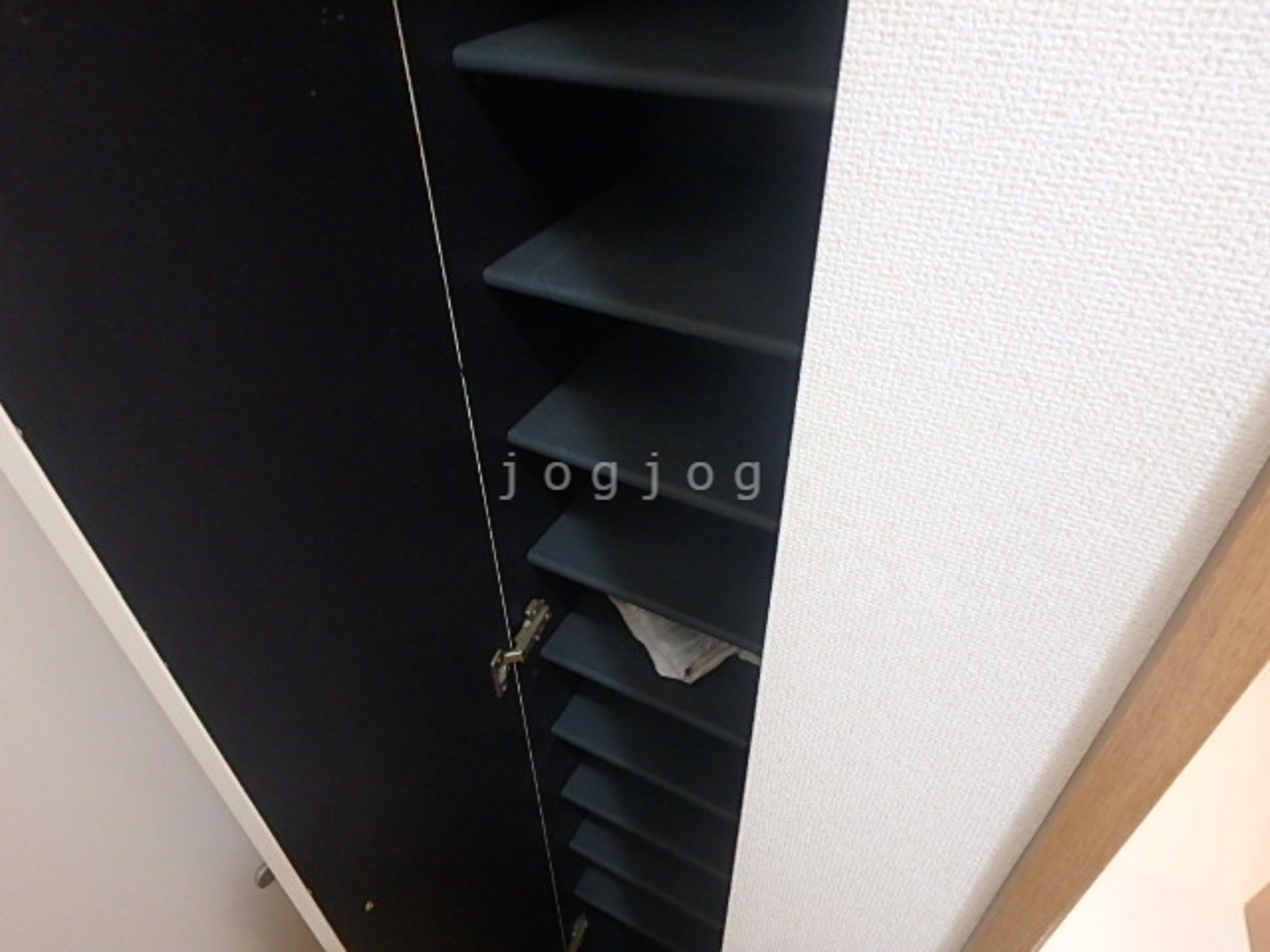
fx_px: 770
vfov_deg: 63.4
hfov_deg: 79.0
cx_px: 635
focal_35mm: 21
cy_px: 476
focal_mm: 3.7
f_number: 3.5
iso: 800
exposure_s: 1/20
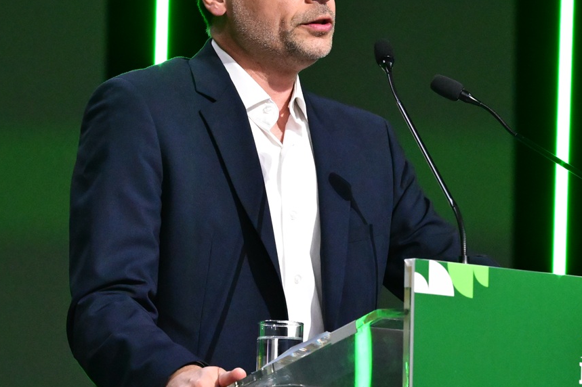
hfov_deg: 5.7
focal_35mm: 364
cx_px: 341
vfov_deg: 3.8
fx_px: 5882
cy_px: 146
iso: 8000
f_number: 5.6
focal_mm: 150
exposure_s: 1/400
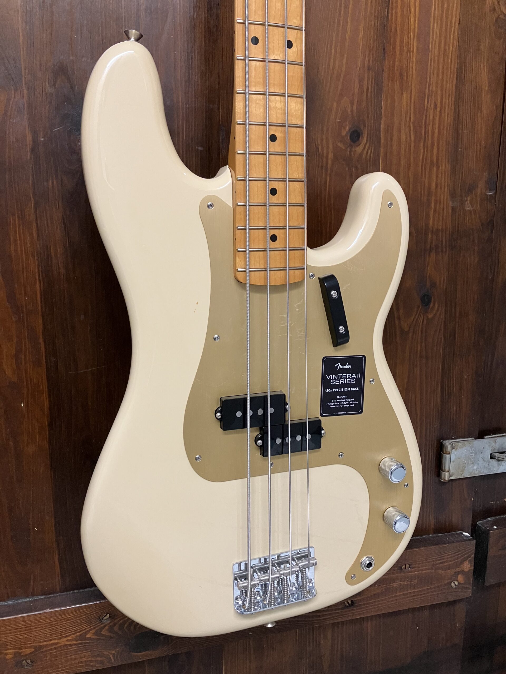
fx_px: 546
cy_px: 337
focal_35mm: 28
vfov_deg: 63.4
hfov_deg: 49.7
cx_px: 253
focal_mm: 3.99
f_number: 1.8
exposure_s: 1/60
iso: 250
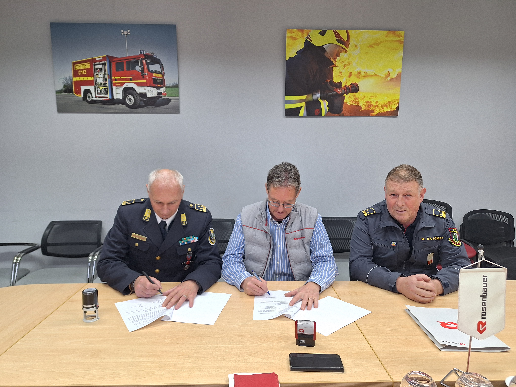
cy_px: 194
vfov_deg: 58.9
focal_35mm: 23
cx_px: 258
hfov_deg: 73.9
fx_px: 343
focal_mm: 5.54
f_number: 1.8
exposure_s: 1/50
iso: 64
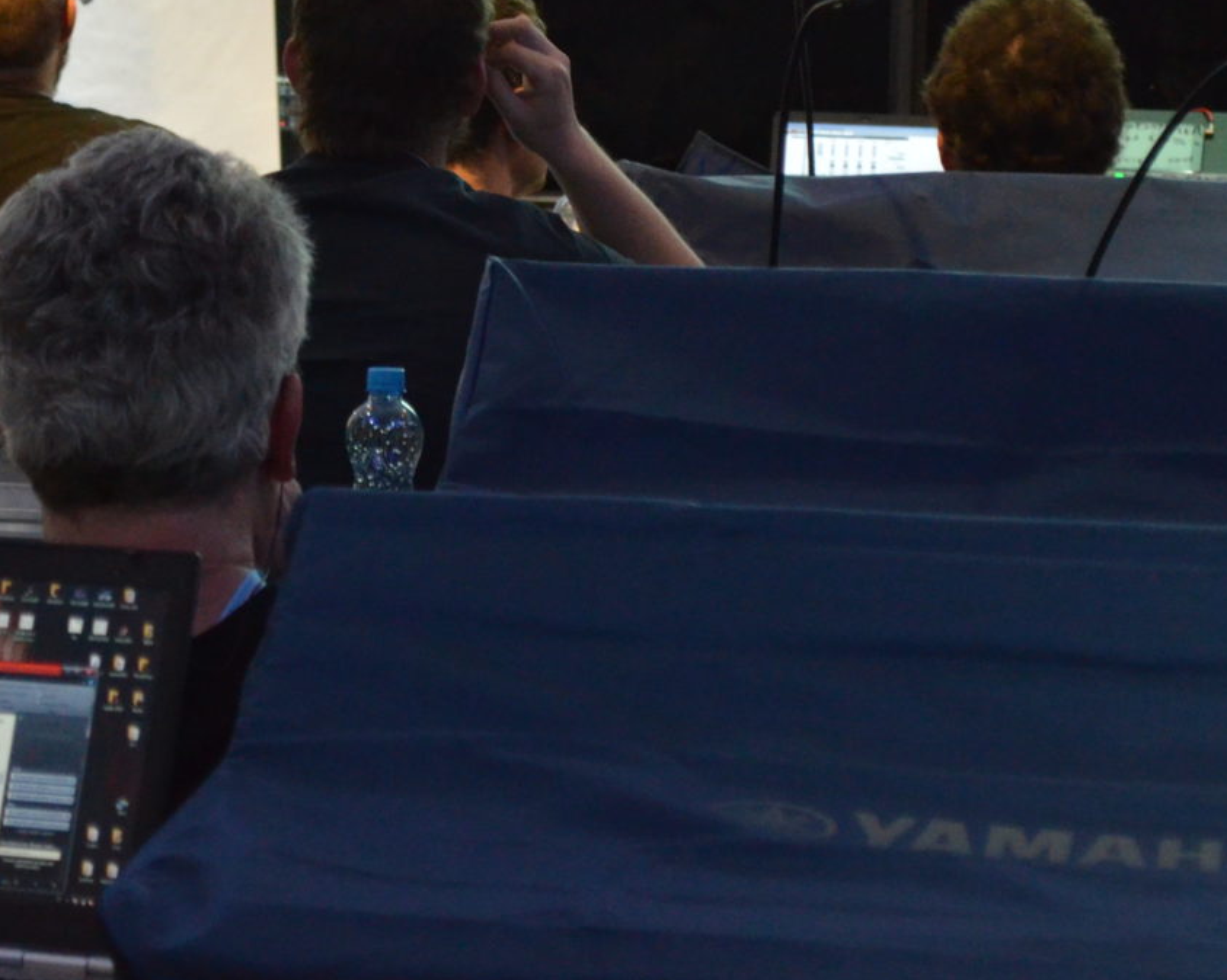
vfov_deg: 8.7
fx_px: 6392
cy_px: 83
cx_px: 361
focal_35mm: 176
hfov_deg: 10.9
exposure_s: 1/30
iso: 2800
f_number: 5.6
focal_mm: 55
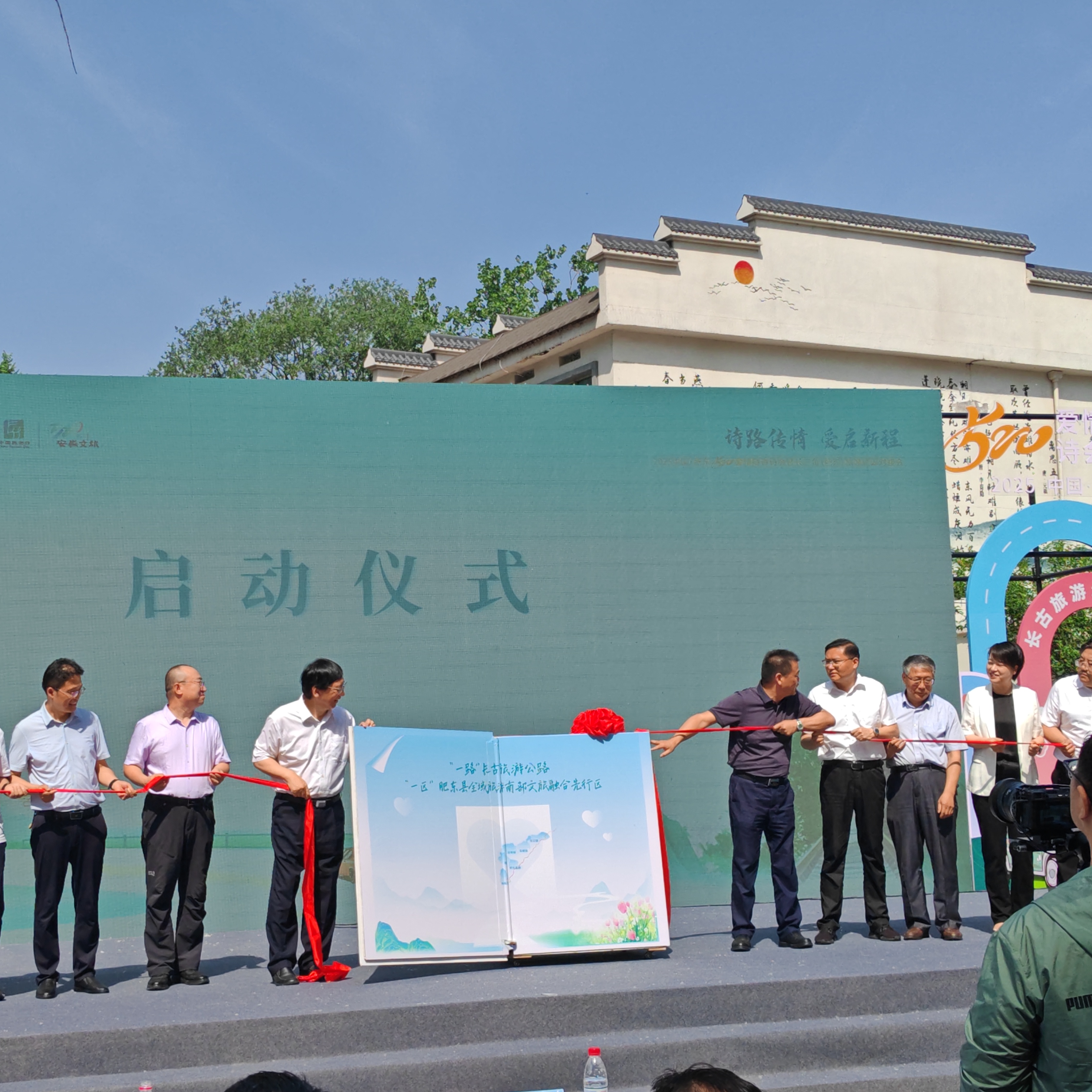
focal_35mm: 54
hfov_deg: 31.6
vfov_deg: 31.6
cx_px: 468
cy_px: 541
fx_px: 1927
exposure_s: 1/2000
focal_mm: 5.52
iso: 50
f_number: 1.95
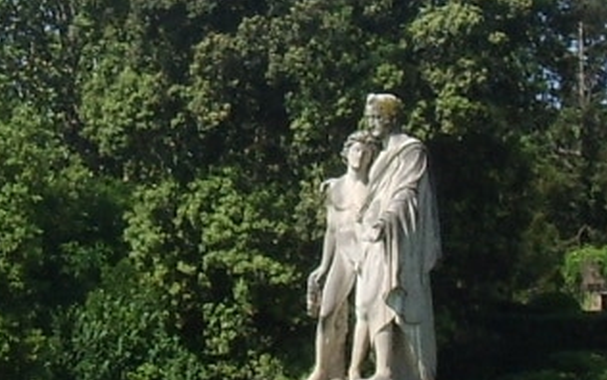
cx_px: 98
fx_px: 3460
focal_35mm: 209
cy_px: 198
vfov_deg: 6.3
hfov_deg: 10.0
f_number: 6.3
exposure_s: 1/250
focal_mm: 6.6
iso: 50
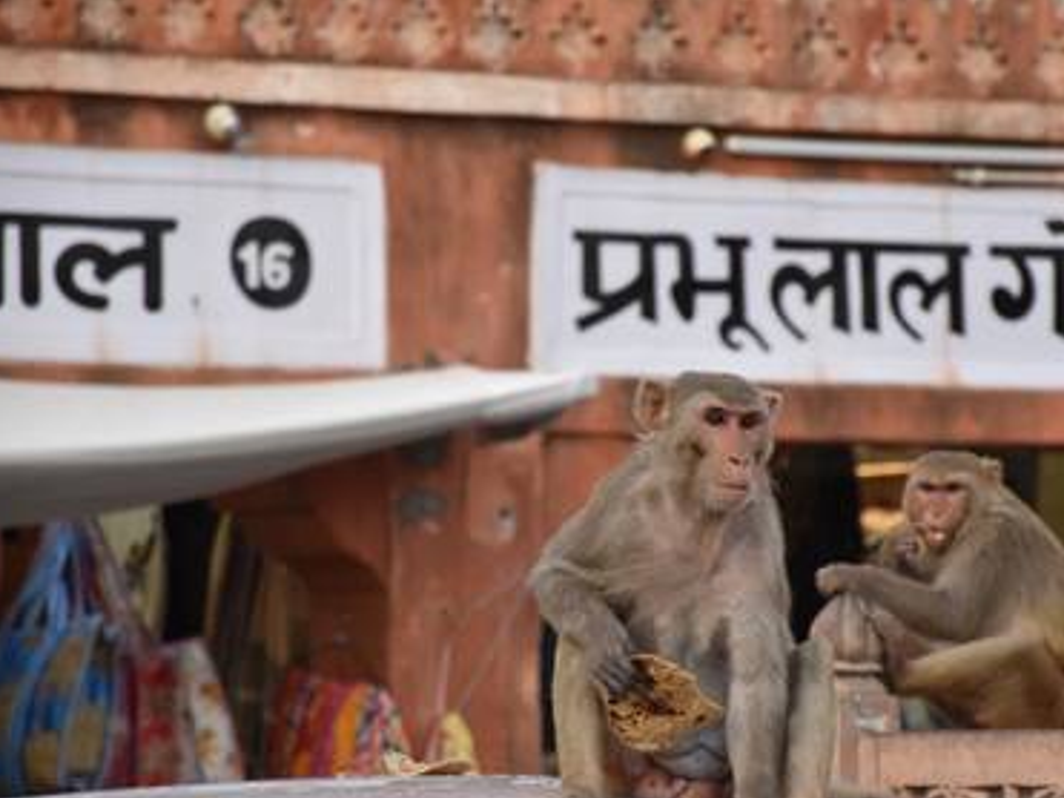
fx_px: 8020
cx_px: 654
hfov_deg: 7.6
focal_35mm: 261
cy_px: 454
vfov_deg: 5.7
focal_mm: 140
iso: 400
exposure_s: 1/125
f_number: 6.3
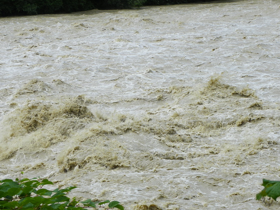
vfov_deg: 11.5
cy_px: 117
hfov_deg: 15.3
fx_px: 1043
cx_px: 127
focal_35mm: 129
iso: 64
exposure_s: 1/400
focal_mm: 20.2
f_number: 5
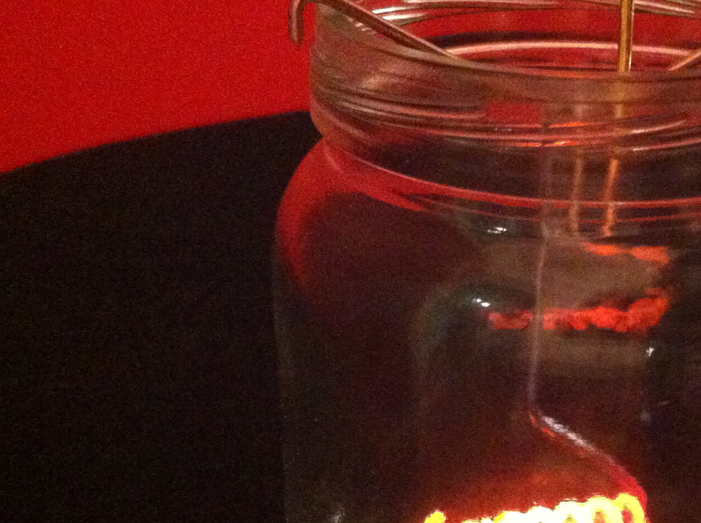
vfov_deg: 20.3
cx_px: 510
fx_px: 1456
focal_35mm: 72
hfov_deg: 26.8
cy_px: 372
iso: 1000
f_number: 2.8
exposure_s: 1/15
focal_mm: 3.85
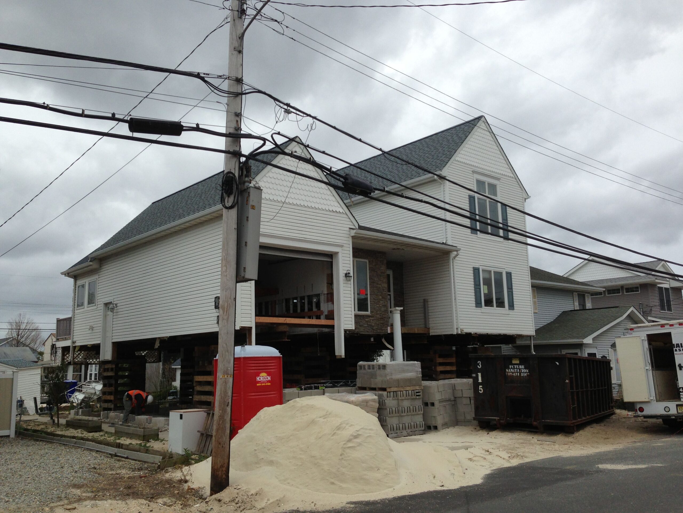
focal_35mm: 33
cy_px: 256
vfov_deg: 42.9
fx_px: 651
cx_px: 342
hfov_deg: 55.4
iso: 50
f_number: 2.4
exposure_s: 1/669
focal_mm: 4.13
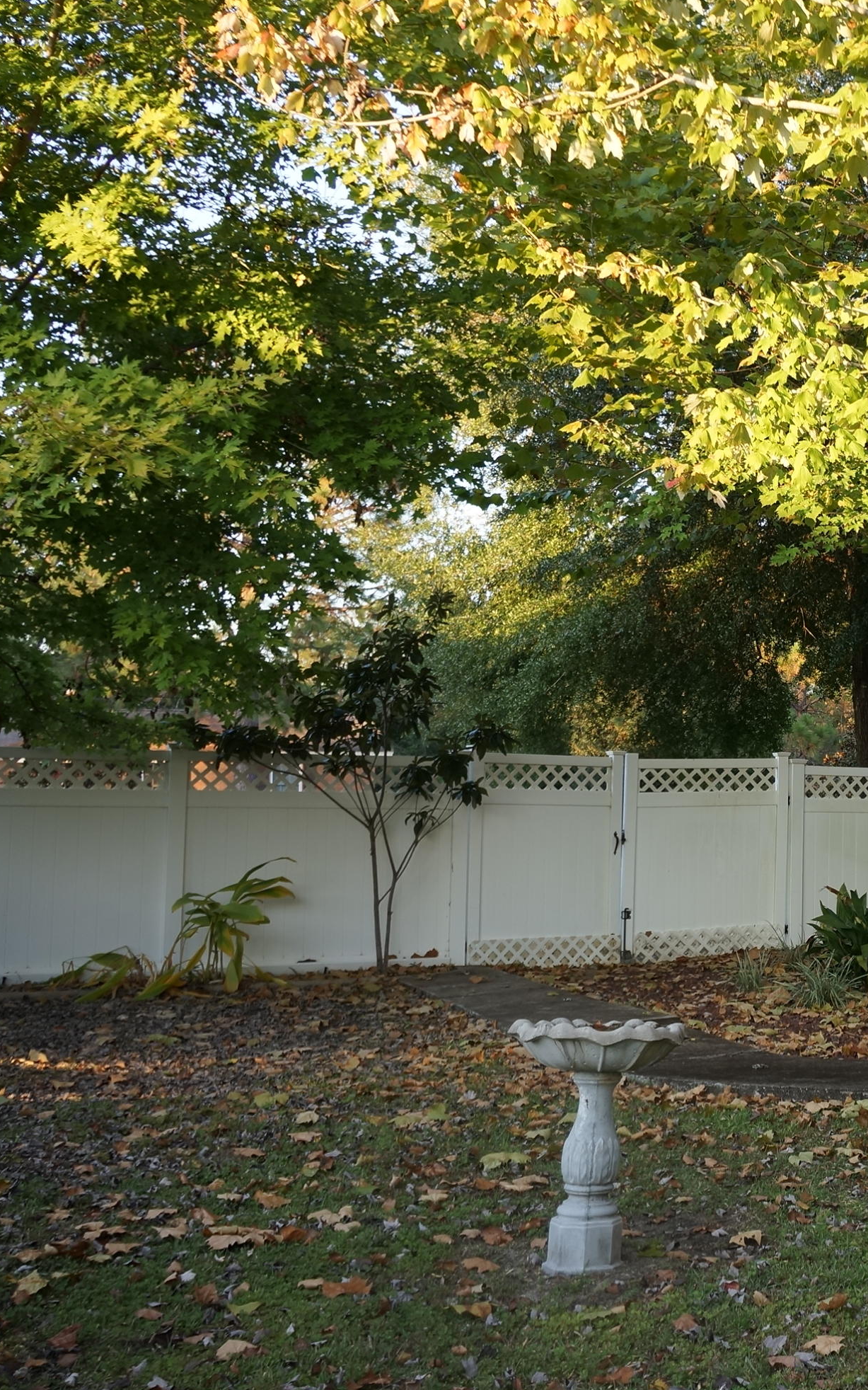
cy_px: 699
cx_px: 1053
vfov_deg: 47.2
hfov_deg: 26.9
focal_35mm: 42
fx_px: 1590
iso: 400
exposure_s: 1/250
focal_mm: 18
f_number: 4
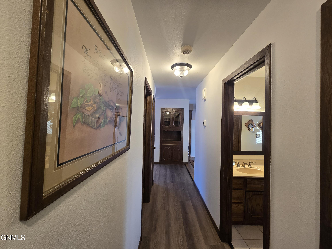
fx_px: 125
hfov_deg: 106.2
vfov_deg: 89.9
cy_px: 124
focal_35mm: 13
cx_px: 166
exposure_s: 1/60
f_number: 2.2
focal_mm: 2.2
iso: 160
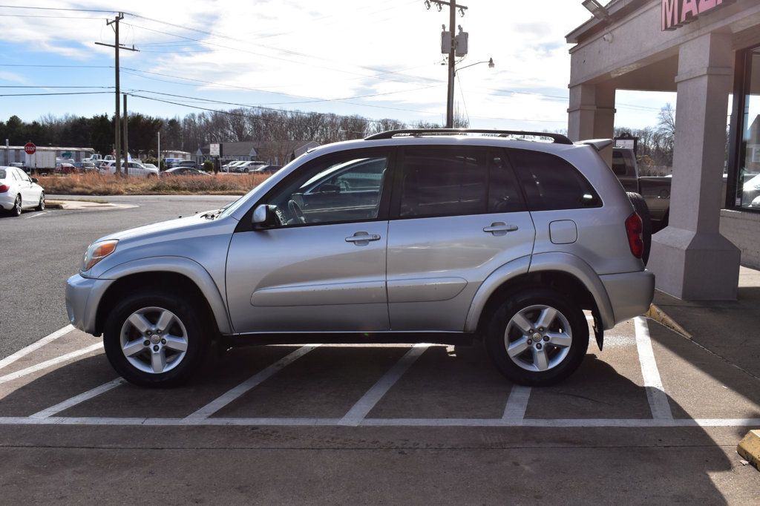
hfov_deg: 55.1
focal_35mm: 34
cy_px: 253
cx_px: 380
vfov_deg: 38.3
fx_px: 728
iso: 320
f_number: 11
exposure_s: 1/500
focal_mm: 23
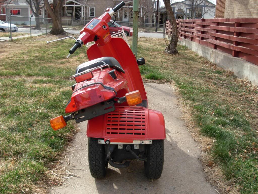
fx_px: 283
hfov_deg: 49.0
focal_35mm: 38
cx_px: 129
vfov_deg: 37.7
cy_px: 97
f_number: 2.9
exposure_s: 1/395
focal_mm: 6.3
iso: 79
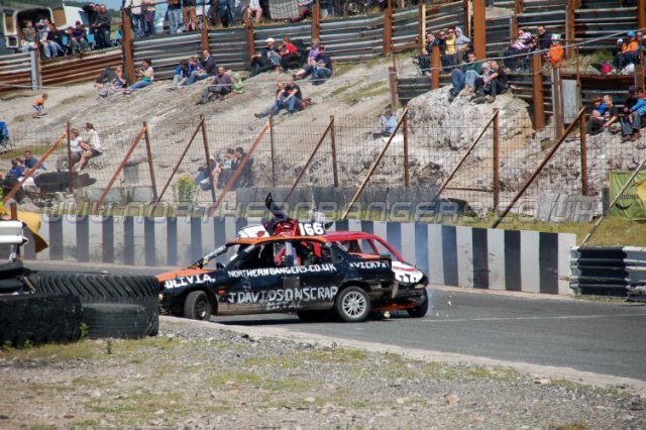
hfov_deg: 10.2
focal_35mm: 202
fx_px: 3632
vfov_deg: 6.8
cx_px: 323
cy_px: 215
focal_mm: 135
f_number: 6
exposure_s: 1/1000
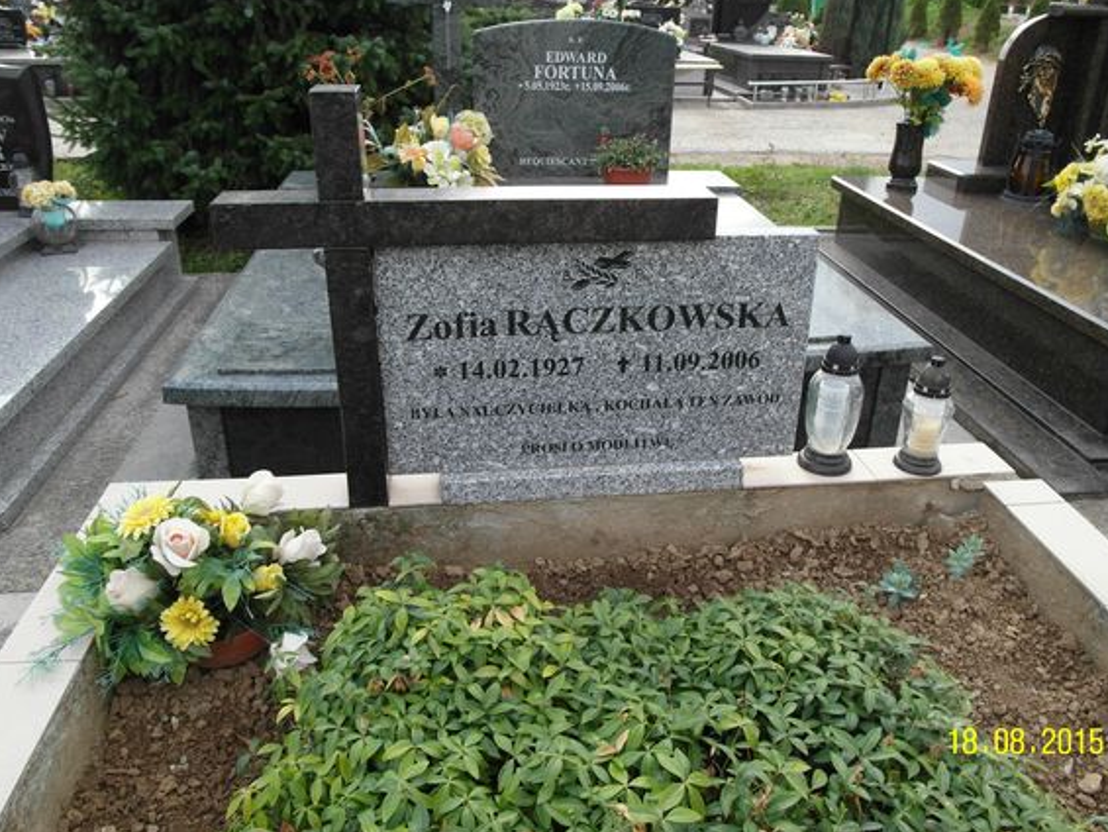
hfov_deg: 53.9
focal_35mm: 34
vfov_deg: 41.7
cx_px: 565
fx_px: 1089
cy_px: 369
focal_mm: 6.5
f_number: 3.4
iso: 80
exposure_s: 1/180
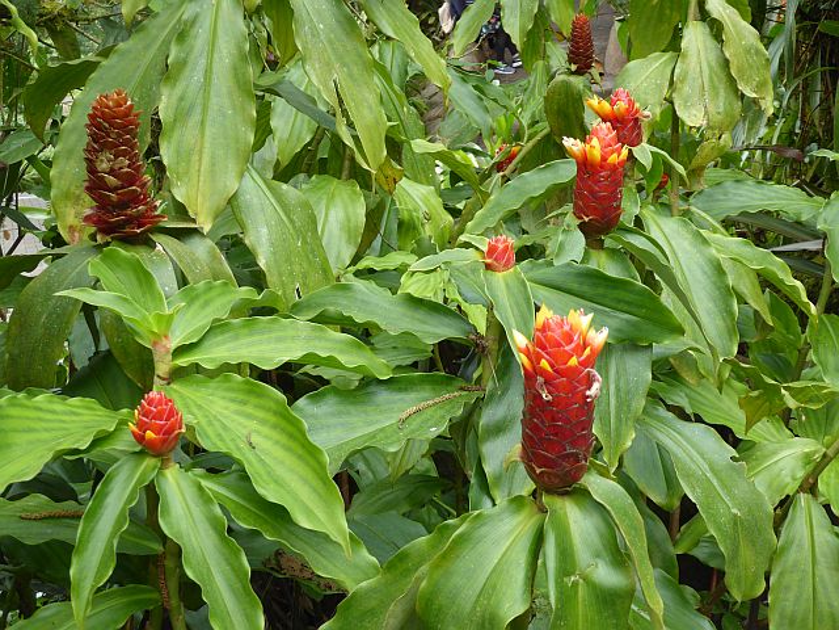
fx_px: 1454
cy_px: 315
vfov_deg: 24.4
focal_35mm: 60
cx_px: 420
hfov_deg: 32.2
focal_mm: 10.3
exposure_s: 1/60
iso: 125
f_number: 4.2
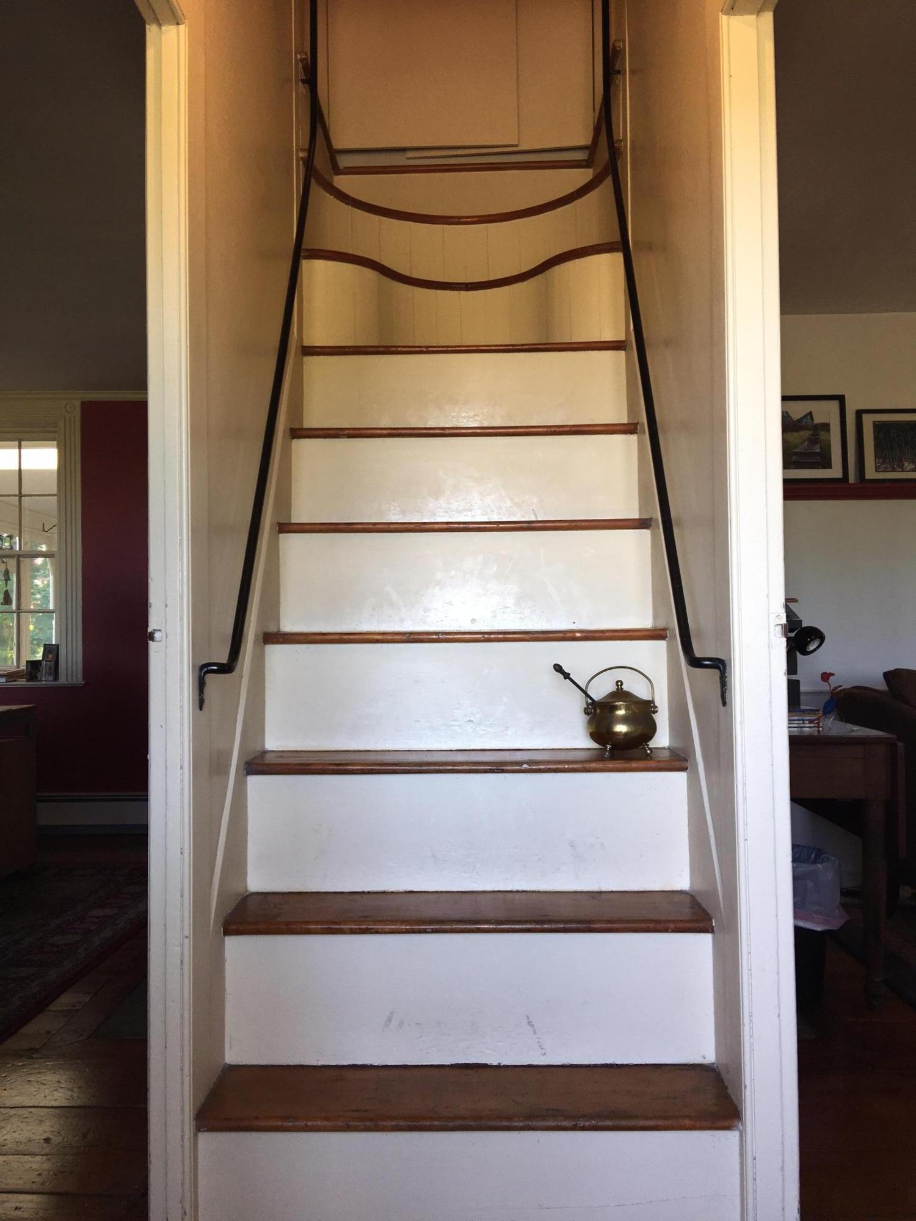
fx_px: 1023
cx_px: 458
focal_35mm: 29
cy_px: 610
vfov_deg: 61.7
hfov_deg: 48.2
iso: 25
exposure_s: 1/45
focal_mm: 4.15
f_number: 2.2
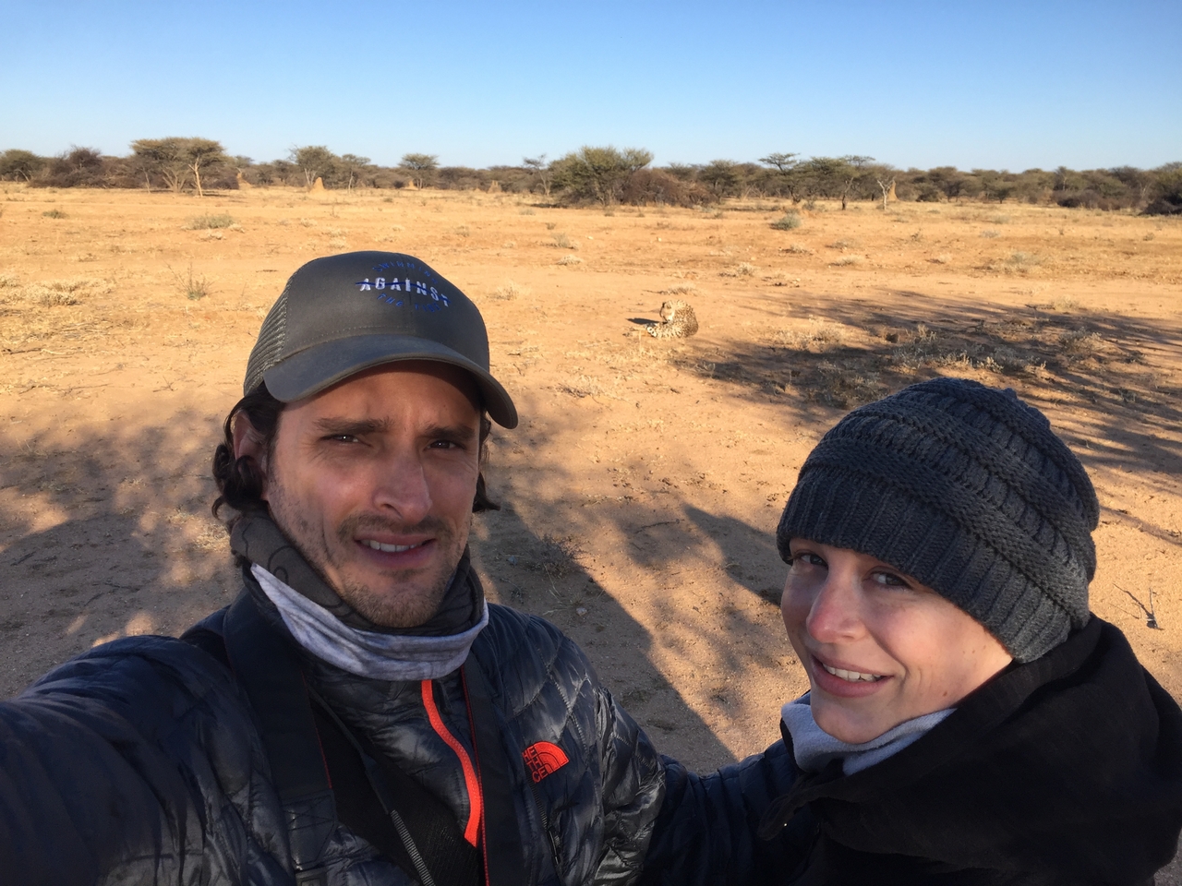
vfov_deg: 48.2
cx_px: 591
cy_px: 443
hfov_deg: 61.7
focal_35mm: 29
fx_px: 990
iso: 32
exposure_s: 1/860
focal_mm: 4.15
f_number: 2.2
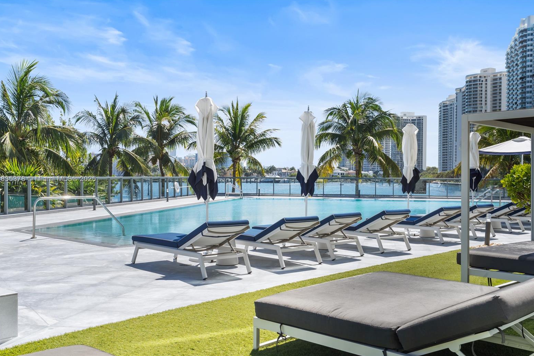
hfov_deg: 53.1
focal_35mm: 36
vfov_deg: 36.8
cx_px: 261
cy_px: 179
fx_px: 534
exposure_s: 1/50
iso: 250
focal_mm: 35
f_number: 13
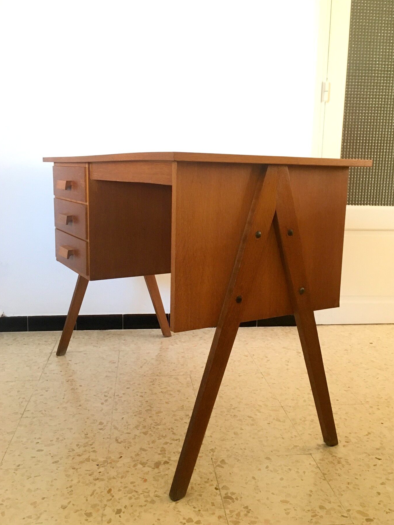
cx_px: 201
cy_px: 249
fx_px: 486
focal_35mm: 32
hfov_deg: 44.1
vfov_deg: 56.8
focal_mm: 4.15
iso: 160
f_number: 2.2
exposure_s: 1/33
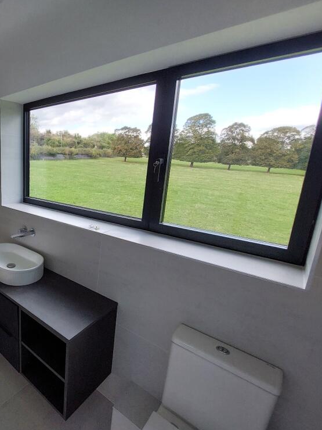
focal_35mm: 18
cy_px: 209
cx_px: 37
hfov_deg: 61.4
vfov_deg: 87.7
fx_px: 223
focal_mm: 1.74
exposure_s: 1/125
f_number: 2.2
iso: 50
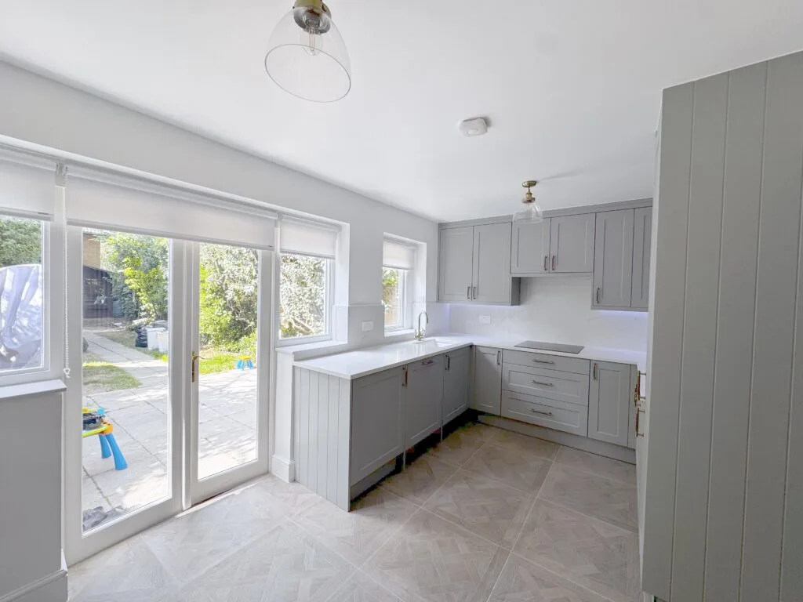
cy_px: 301
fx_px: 325
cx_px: 402
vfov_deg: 85.7
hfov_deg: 102.1
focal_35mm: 14
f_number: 2.2
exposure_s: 1/99
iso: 50
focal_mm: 2.22
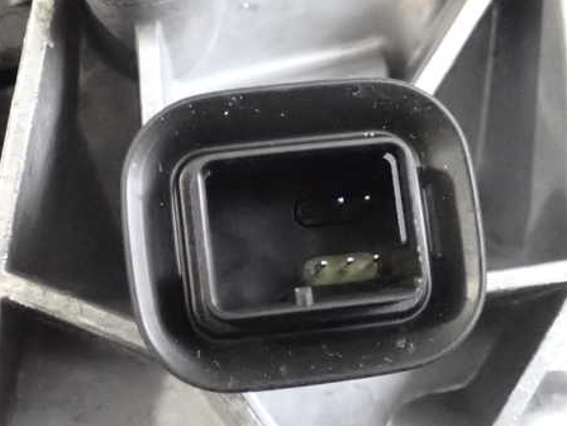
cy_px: 232
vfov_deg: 21.9
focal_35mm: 67
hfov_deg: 28.9
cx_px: 316
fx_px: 1097
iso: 6400
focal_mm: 9.01
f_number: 3.2
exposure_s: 1/100
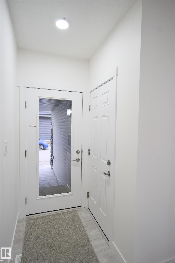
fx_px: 146
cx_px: 88
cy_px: 132
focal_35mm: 20
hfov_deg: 61.9
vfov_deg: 84.0
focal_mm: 20
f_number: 2.8
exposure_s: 1/125
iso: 640
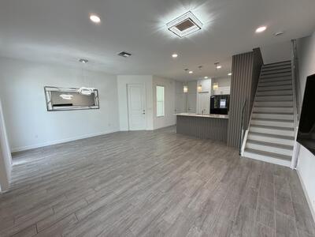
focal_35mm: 14
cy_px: 118
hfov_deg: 102.1
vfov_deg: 85.7
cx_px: 158
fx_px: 127
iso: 125
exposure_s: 1/121
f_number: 2.2
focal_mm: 2.22
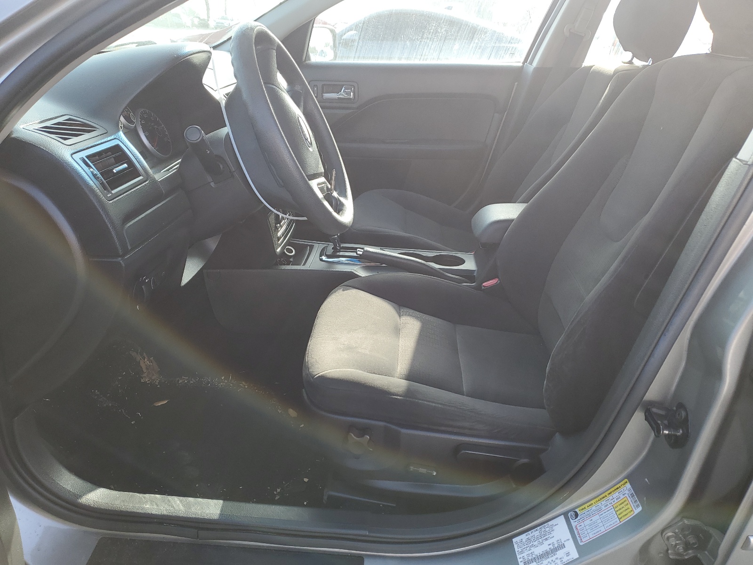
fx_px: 566
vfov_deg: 53.1
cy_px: 282
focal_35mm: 26
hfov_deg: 67.3
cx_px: 376
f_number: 1.5
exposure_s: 1/312
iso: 50
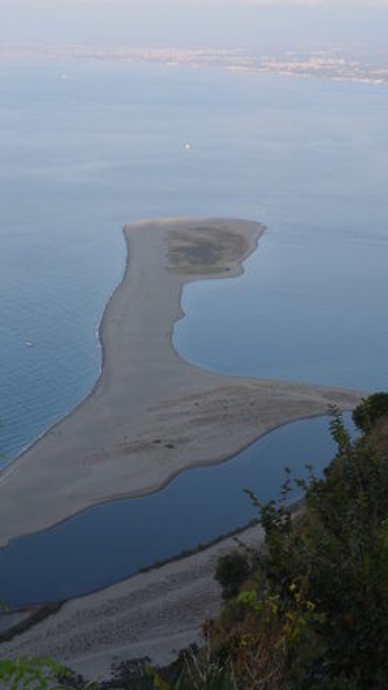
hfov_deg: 19.5
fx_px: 1129
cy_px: 268
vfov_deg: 33.9
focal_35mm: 62
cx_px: 206
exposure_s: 1/160
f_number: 6.3
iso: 100
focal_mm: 29
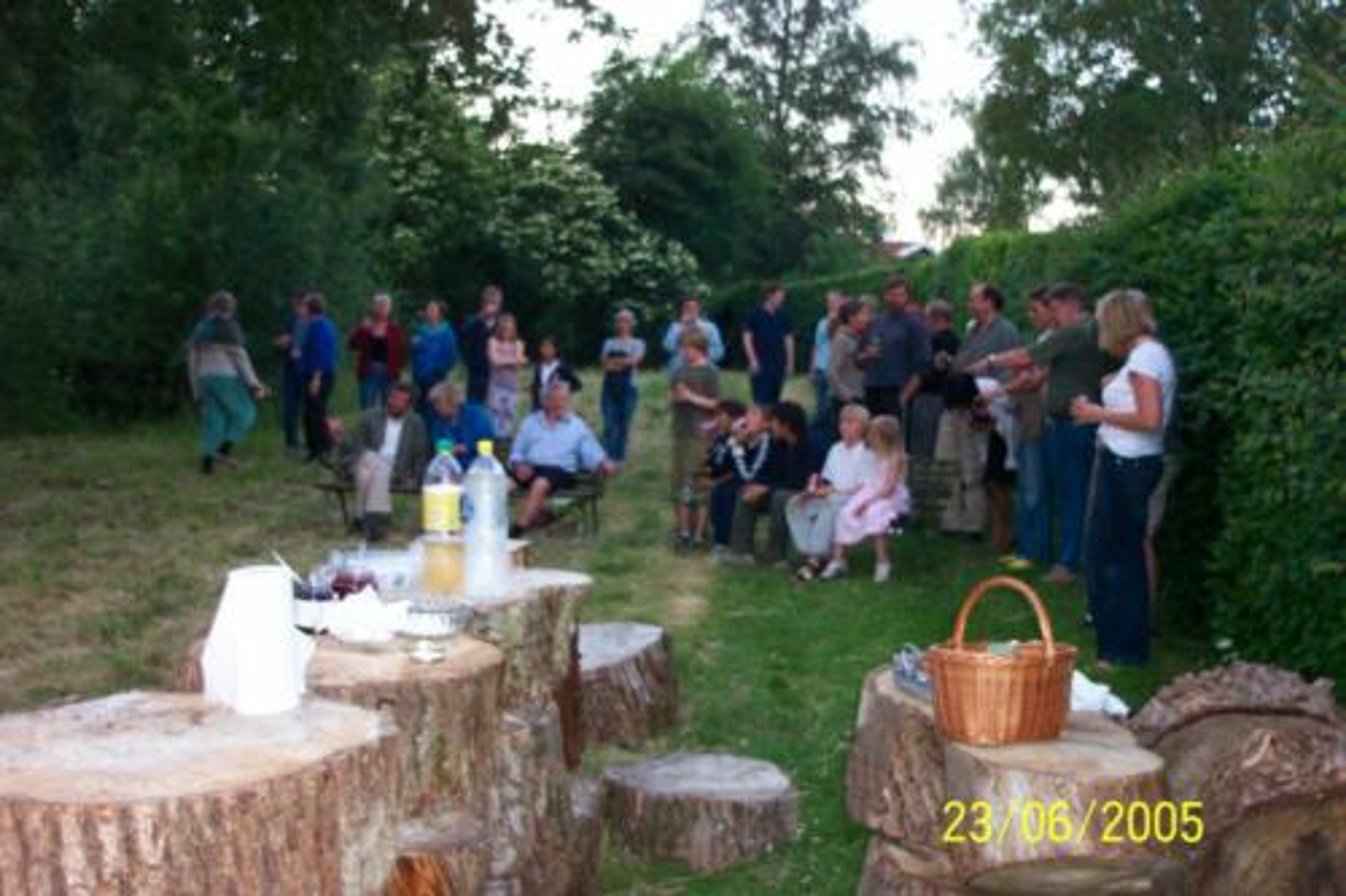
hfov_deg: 54.5
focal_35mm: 35
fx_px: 1308
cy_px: 448
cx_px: 673
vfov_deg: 37.8
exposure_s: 1/30
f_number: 2.8
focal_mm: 7.5
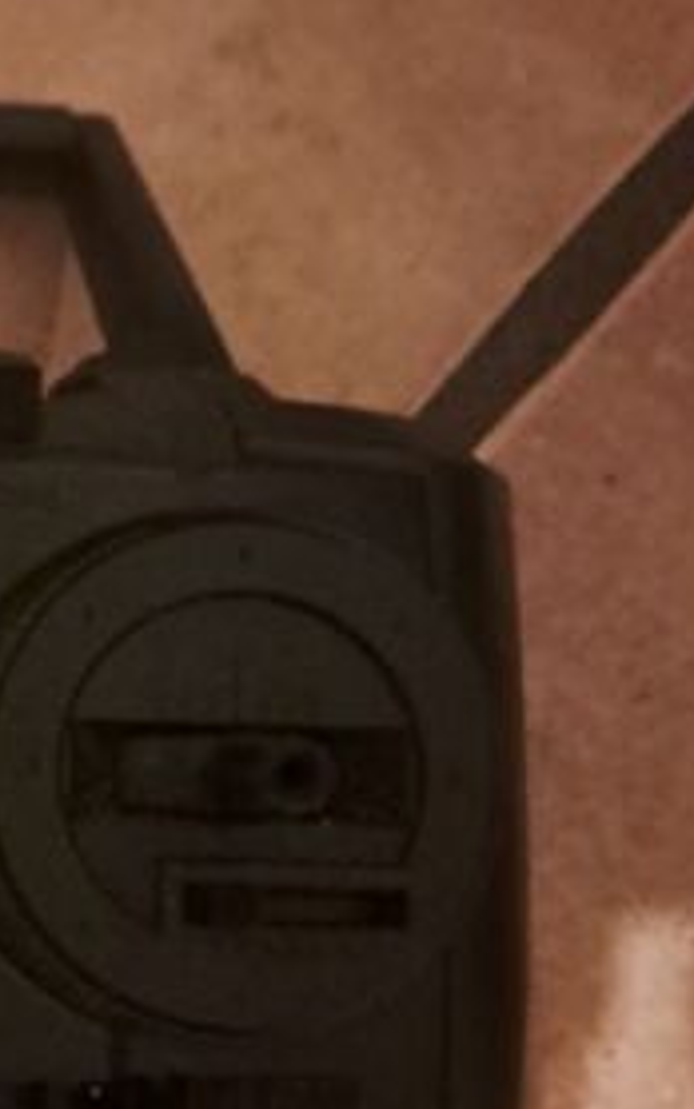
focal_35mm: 61
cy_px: 698
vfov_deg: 33.3
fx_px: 1844
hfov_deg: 19.5
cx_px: -239
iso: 800
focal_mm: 4.65
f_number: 1.8
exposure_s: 1/11
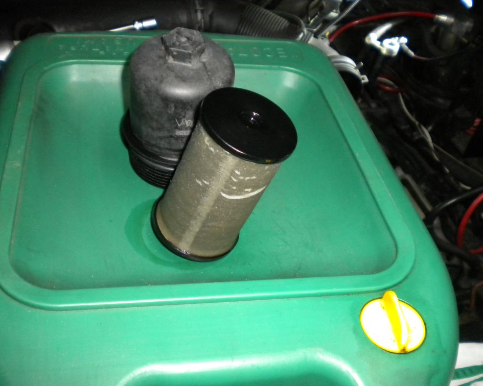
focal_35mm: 37
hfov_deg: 49.1
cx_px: 247
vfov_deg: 40.1
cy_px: 195
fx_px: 529
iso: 400
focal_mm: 6.3
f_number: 3.1
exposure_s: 1/30
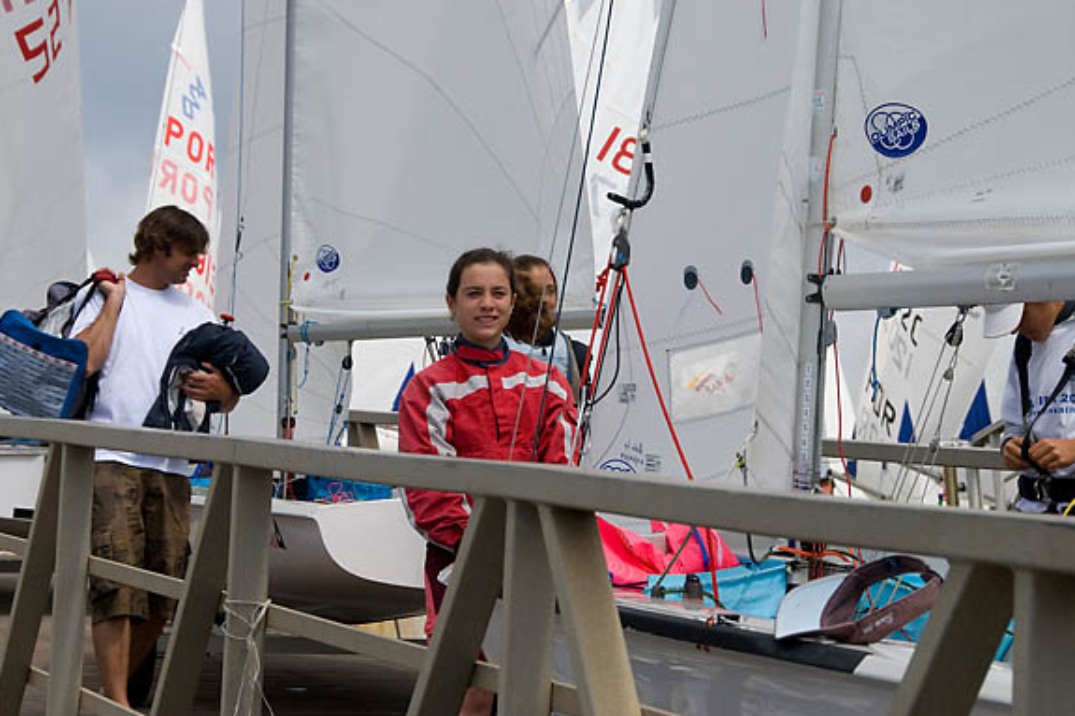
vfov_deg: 12.9
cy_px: 356
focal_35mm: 106
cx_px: 535
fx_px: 3164
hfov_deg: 19.3
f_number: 11
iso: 200
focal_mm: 70
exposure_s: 1/500
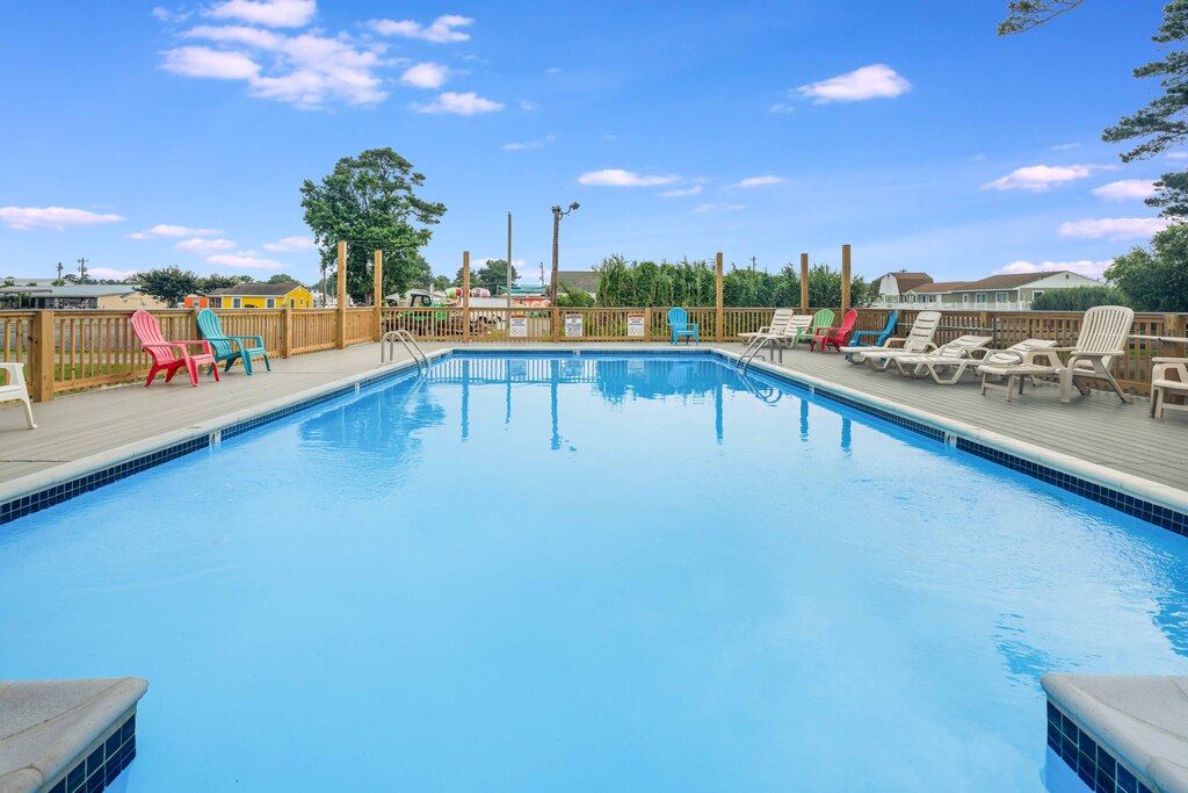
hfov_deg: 96.7
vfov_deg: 73.8
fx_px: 528
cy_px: 396
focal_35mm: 16
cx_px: 594
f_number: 8
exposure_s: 1/640
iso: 100
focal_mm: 16
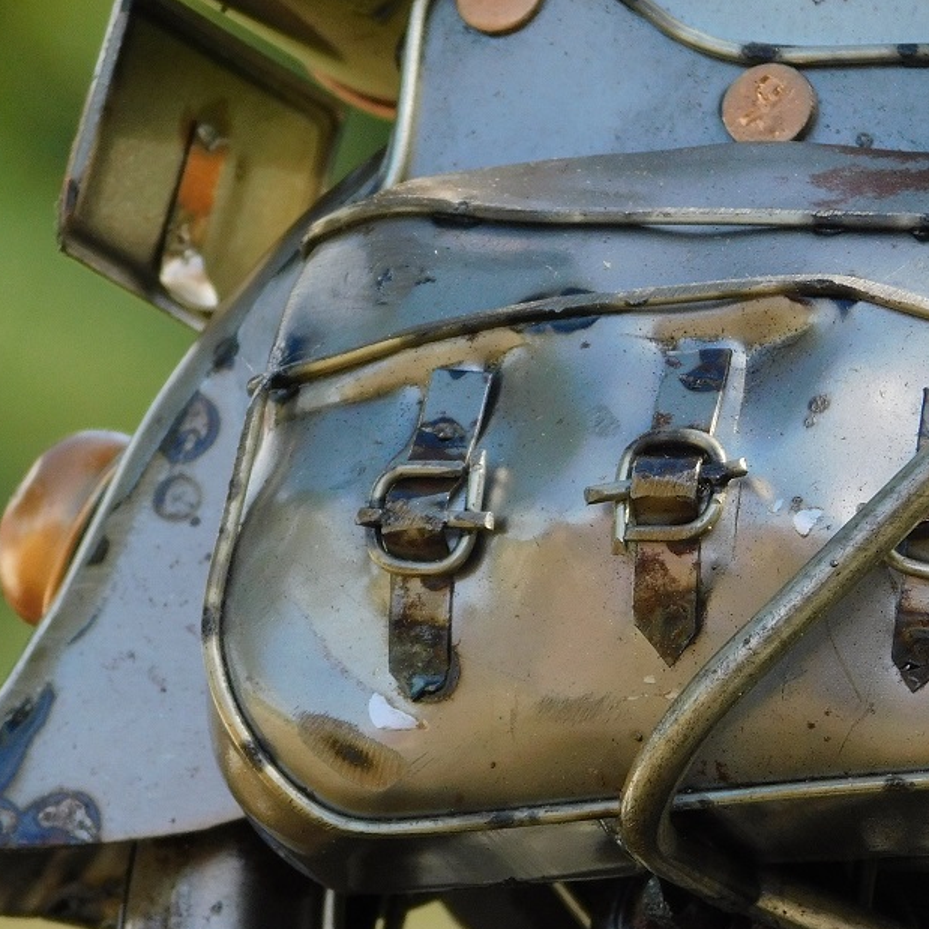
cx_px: 627
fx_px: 25687
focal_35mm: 846
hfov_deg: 2.1
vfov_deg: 2.1
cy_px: 636
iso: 220
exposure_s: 1/160
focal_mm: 91.2
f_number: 6
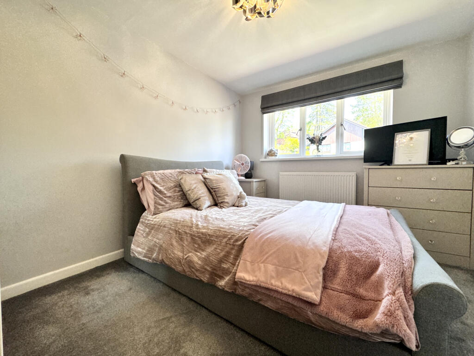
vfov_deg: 85.7
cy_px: 178
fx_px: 192
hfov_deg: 102.1
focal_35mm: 14
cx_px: 237
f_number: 2.2
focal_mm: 2.22
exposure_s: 1/100
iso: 160
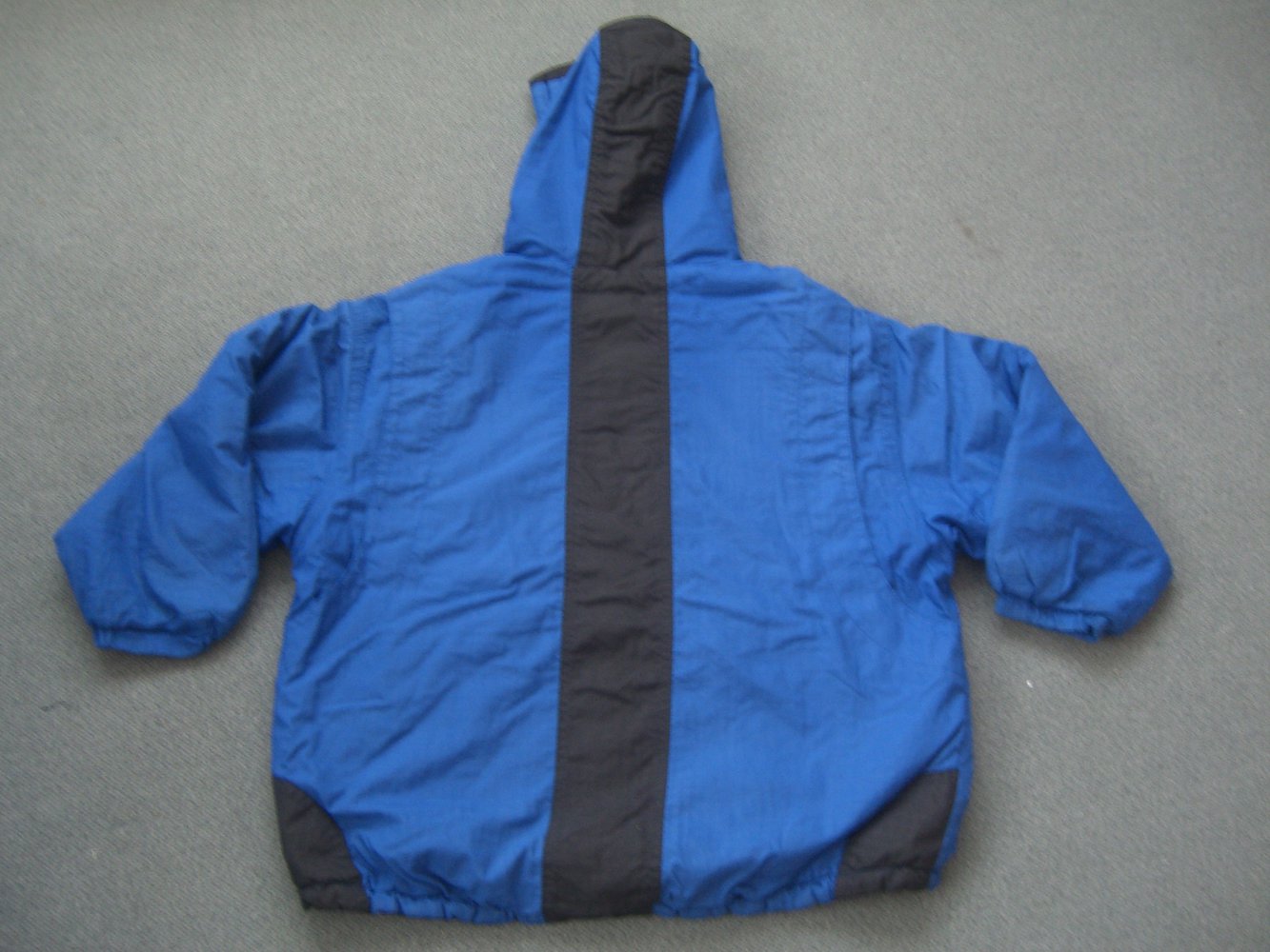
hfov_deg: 49.0
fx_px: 1394
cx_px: 635
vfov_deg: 37.7
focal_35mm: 38
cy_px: 476
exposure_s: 1/8
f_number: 2.8
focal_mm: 7.9
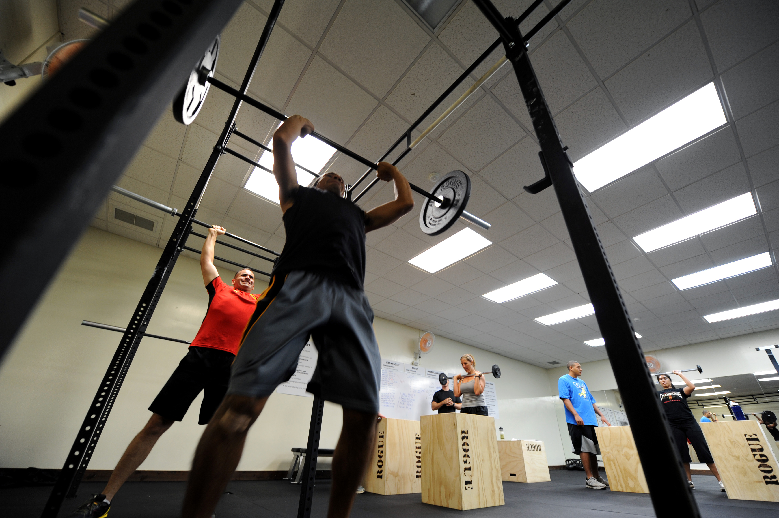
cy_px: 259
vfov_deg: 81.1
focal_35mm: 14
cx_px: 390
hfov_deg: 104.3
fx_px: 303
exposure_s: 1/80
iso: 640
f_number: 3.2
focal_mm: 14
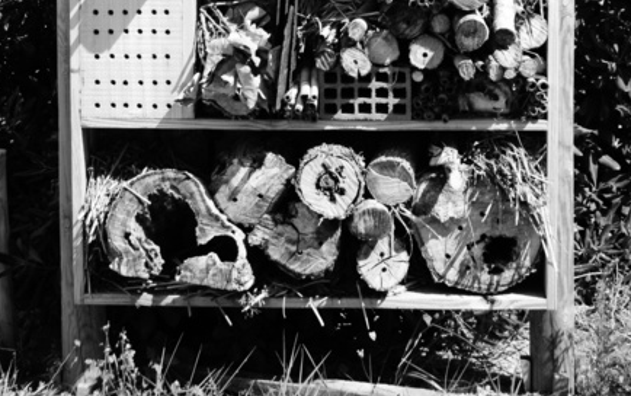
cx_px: 314
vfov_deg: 14.9
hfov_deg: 24.4
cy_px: -70
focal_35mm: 85
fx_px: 1460
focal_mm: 35
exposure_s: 1/1600
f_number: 5
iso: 400
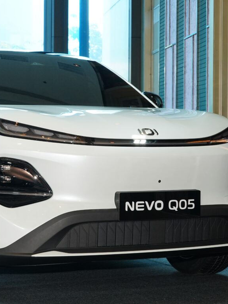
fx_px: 730
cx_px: 49
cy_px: 152
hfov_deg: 17.6
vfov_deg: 23.6
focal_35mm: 83
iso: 1250
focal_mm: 57
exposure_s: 1/125
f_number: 9.5
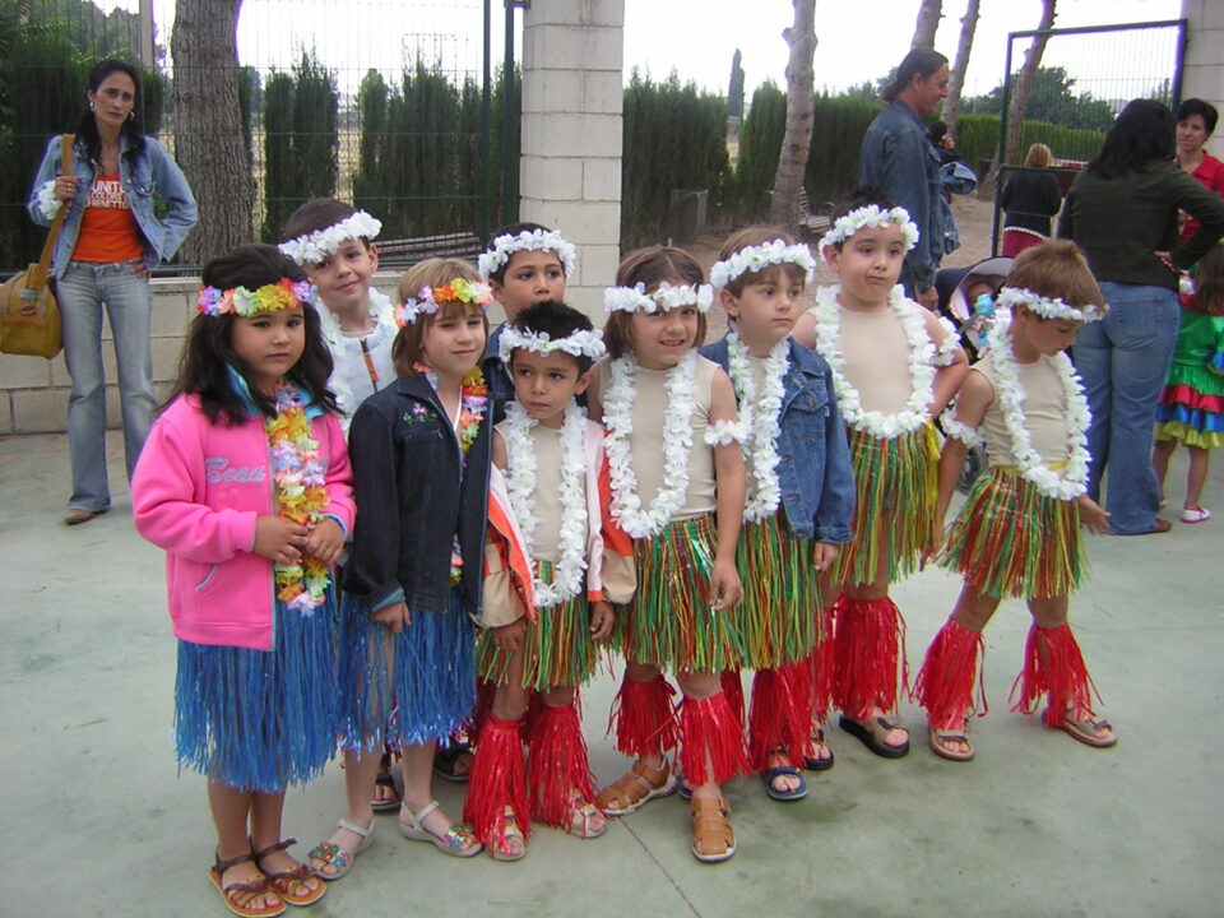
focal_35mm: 36
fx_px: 1273
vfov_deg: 39.7
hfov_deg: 51.4
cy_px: 459
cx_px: 612
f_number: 2.6
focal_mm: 4.7
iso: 50
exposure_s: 1/98.2
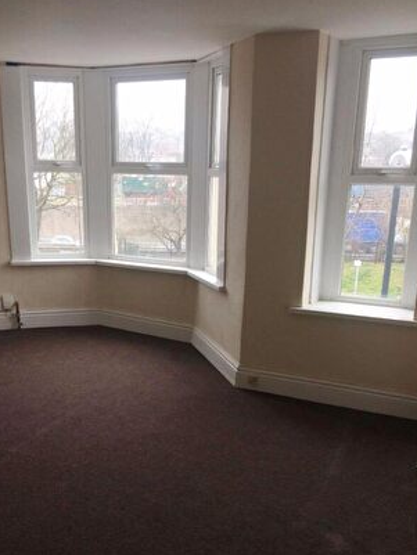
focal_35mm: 38
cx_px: 170
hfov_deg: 37.6
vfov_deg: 48.5
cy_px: 348
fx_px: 610
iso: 32
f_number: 2.2
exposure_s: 1/53
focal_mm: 4.15
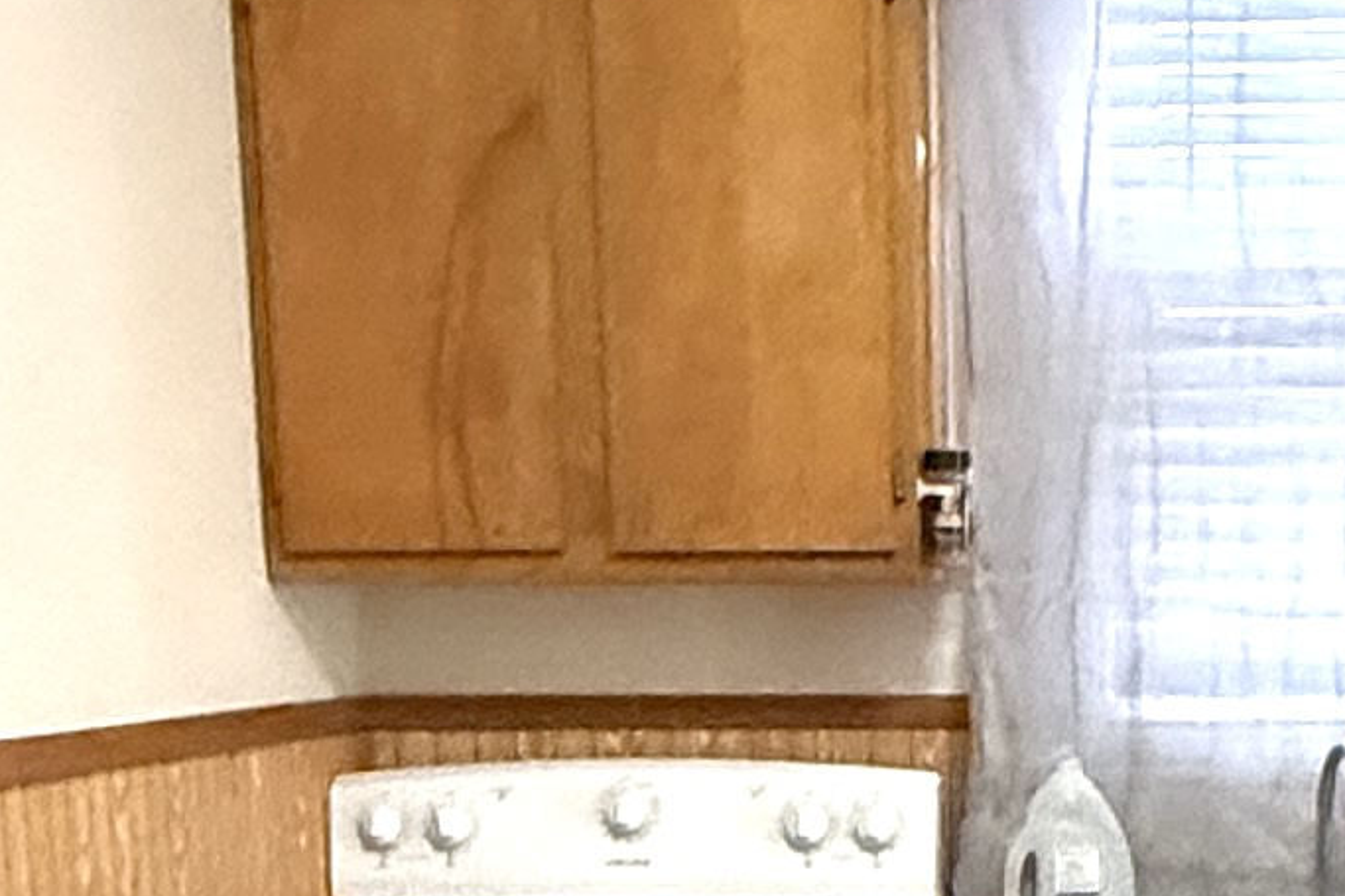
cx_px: 1099
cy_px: 1357
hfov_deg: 23.3
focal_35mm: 86
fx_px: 3212
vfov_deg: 14.7
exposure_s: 1/60
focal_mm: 2.22
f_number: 2.2
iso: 1000
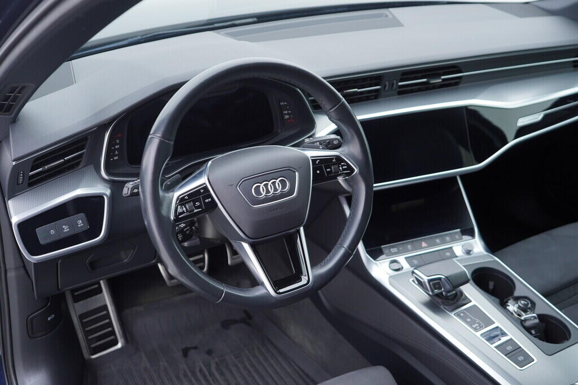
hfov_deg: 53.1
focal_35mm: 36
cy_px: 192
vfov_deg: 36.9
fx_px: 578
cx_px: 289
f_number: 2.8
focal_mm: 24
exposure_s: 1/40
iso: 160
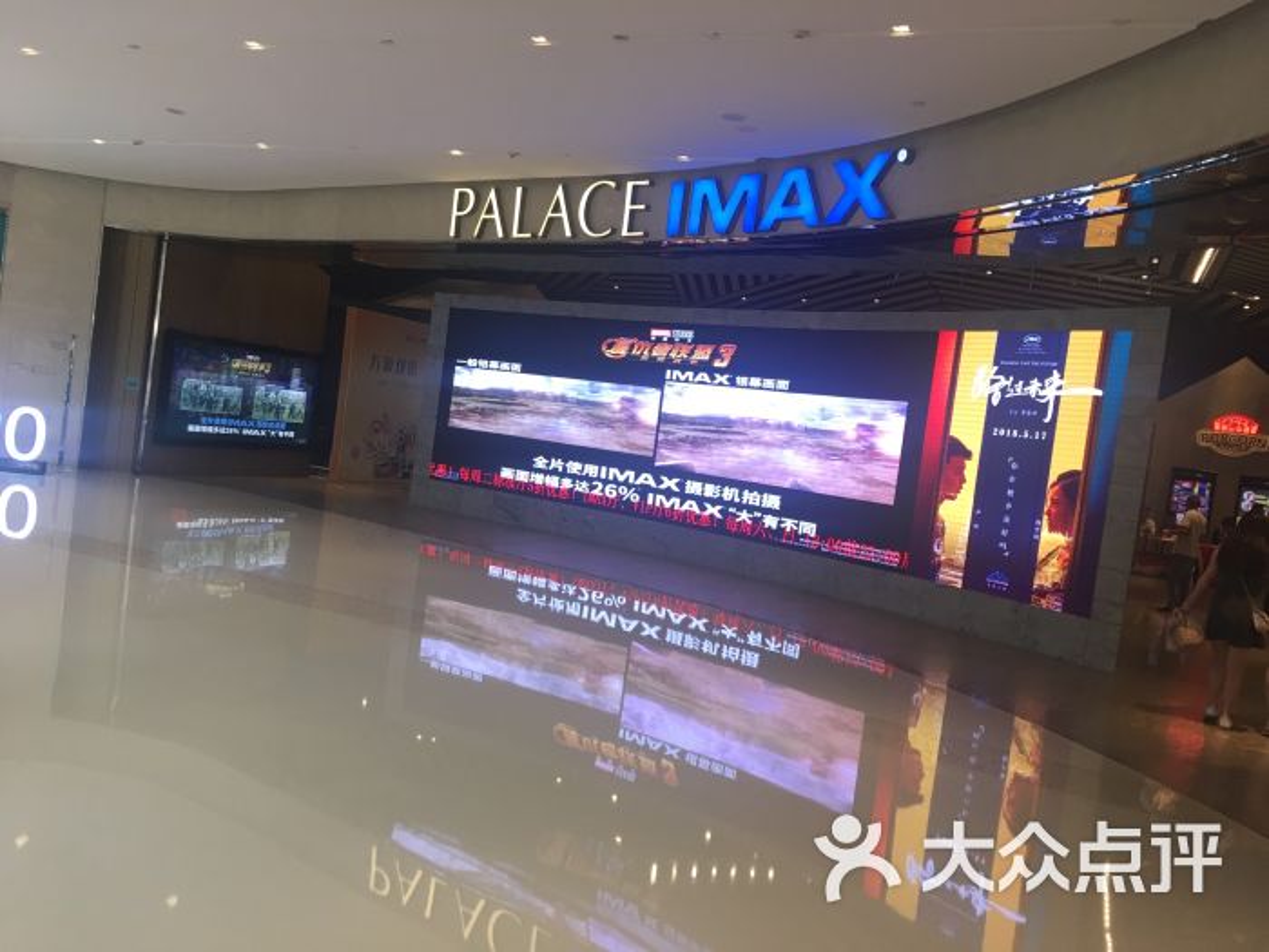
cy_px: 476
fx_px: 1063
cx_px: 634
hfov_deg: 61.7
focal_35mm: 29
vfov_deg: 48.2
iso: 32
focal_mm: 4.15
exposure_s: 1/33
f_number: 2.2
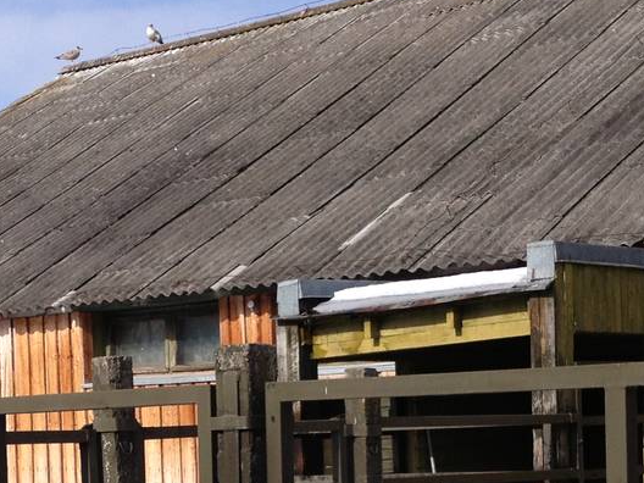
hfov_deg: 18.4
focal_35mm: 106
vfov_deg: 13.8
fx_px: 1972
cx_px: 151
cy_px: 462
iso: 50
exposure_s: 1/2304
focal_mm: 4.28
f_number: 2.4
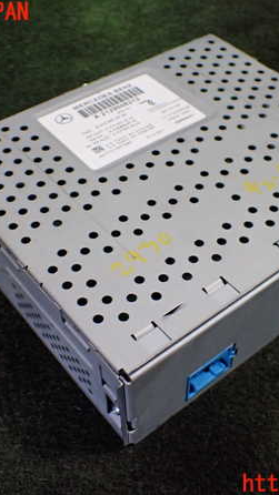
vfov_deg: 46.4
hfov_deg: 27.1
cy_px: 249
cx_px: 160
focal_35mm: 44
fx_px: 578
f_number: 2.3
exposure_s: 1/125
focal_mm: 5.4
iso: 400
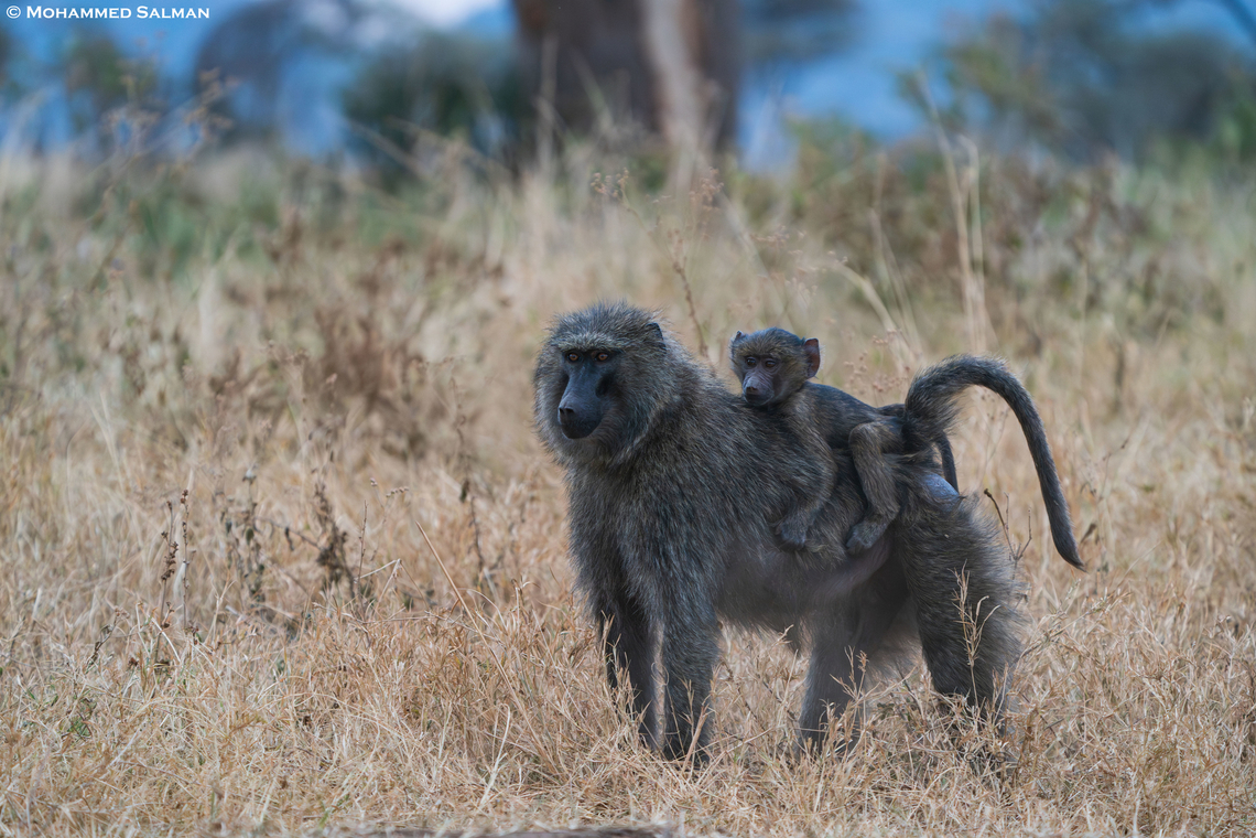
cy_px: 419
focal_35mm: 286
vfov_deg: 4.8
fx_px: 9977
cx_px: 628
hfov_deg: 7.2
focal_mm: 286
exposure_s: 1/640
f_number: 5.6
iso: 3200
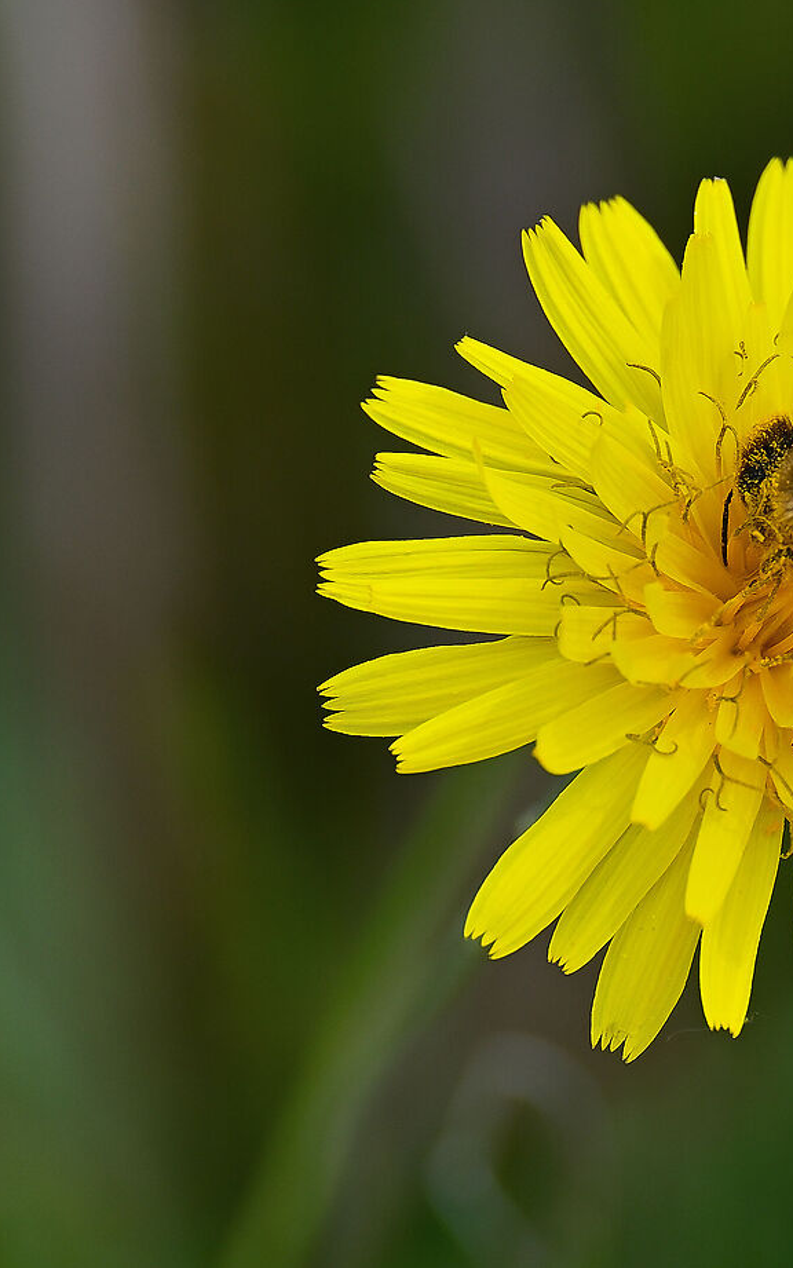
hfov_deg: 2.0
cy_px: 492
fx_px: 22719
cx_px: 877
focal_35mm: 657
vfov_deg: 3.2
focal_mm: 165
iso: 100
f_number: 5.6
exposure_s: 1/500
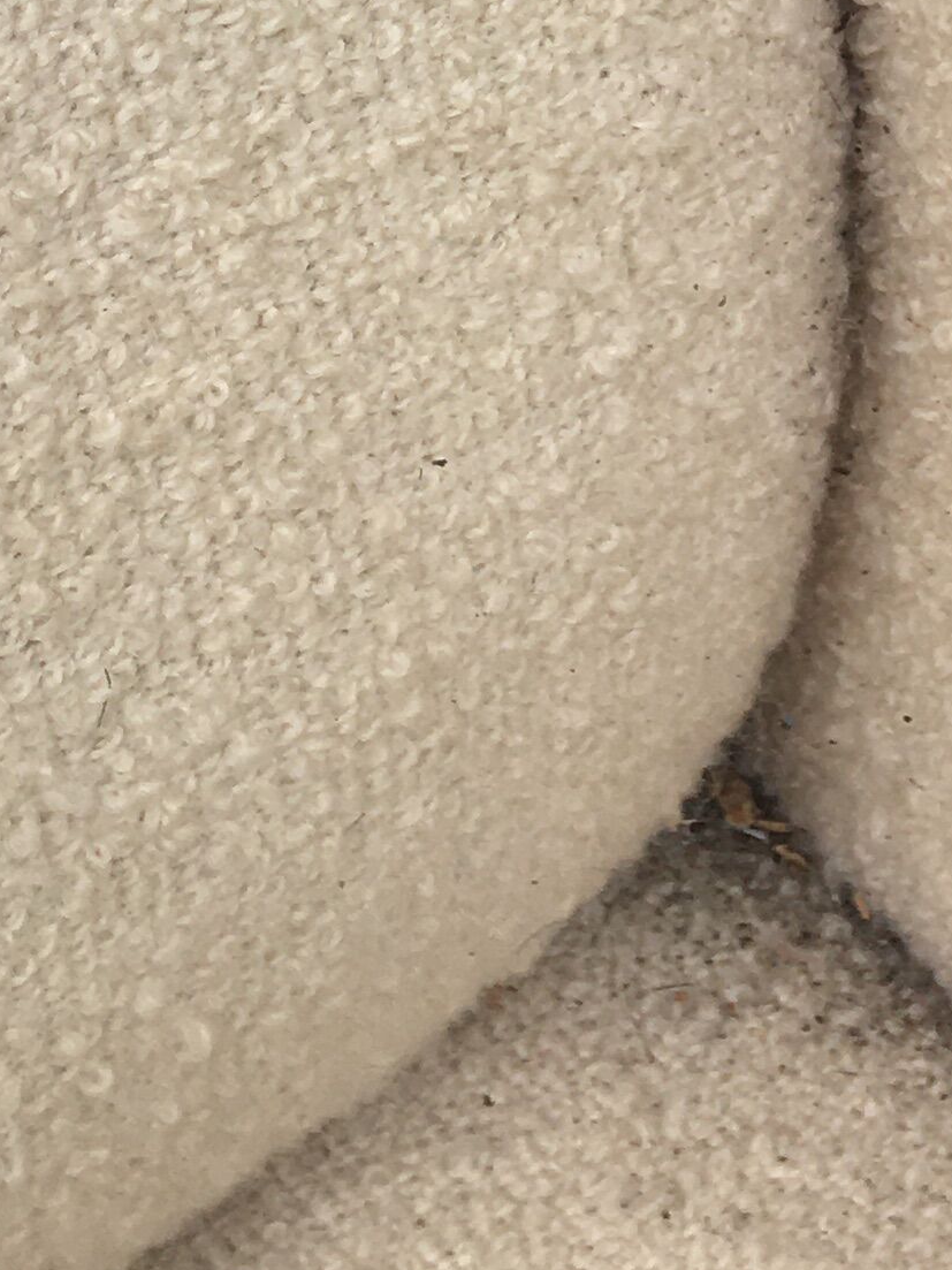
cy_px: -524
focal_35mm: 106
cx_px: 813
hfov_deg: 13.9
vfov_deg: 17.1
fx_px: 3888
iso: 25
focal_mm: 4.15
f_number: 2.2
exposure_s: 1/777
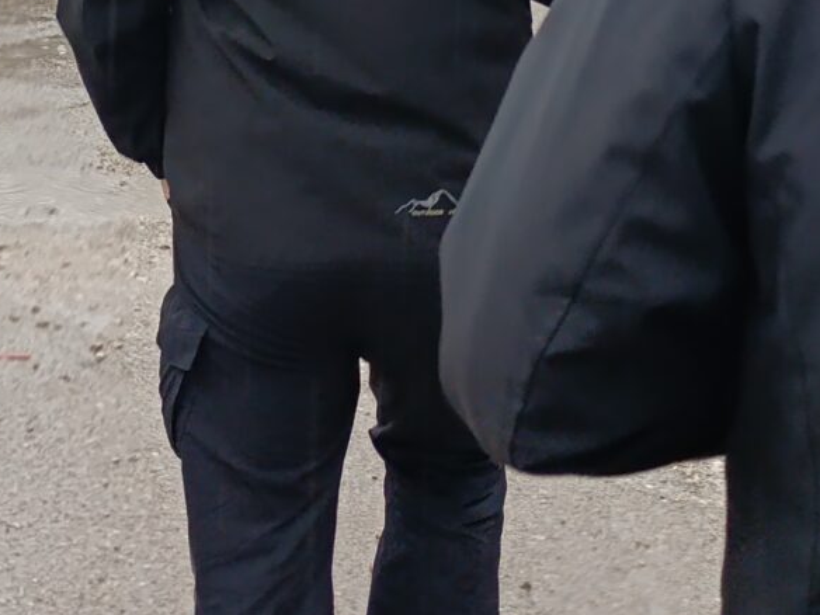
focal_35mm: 101
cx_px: 271
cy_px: -129
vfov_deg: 14.2
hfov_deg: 19.4
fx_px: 2393
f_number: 1.6
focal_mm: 6.14
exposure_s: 1/100
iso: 320
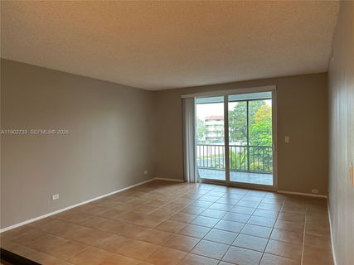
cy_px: 132
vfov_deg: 56.8
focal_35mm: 24
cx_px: 177
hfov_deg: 71.6
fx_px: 245
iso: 125
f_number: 1.78
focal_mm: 6.86
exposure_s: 1/120
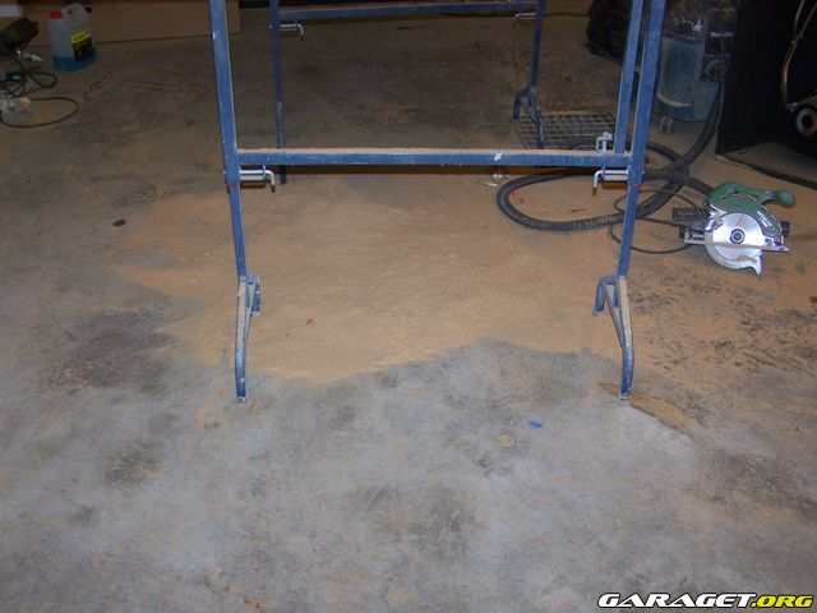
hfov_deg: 49.0
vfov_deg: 37.7
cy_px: 306
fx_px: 897
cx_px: 408
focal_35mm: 38
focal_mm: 6.3
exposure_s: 1/60
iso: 80
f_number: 2.8
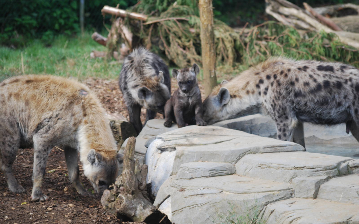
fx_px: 2030
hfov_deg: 10.1
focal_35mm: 208
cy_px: 115
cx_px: 179
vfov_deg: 6.3
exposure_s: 1/320
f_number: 4.5
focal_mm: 135
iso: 200
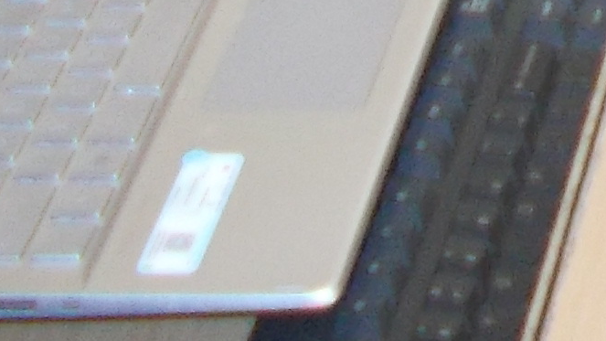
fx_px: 3166
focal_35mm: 197
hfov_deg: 10.2
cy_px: -1070
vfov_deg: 5.3
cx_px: 1180
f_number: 3.2
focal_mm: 4.6
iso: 160
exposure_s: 1/25
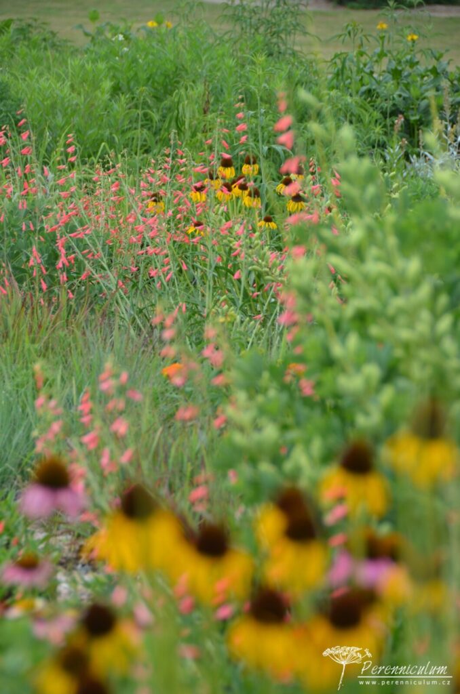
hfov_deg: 7.0
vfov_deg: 10.6
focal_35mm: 195
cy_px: 347
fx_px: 3755
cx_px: 230
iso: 200
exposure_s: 1/500
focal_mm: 130
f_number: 5.6
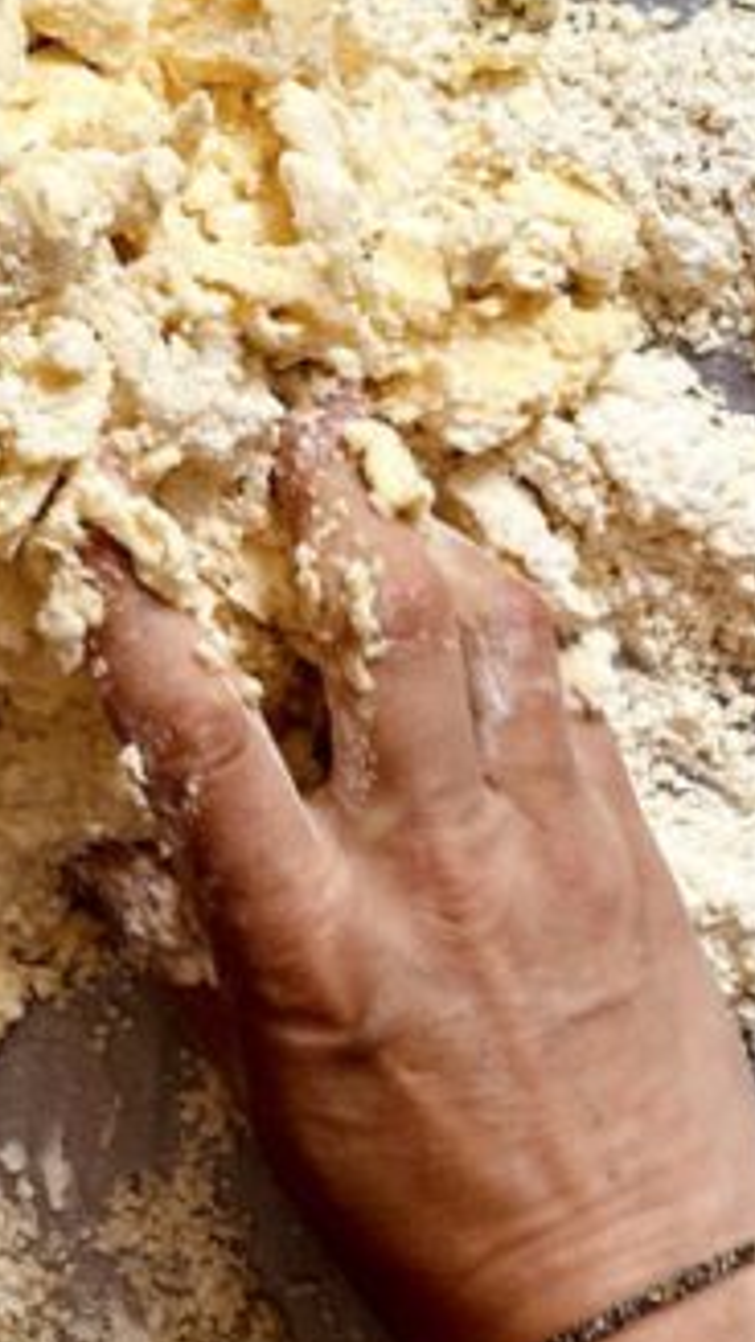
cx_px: -443
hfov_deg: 7.3
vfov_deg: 13.0
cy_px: 21
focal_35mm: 164
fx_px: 5835
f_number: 1.78
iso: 80
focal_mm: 6.86
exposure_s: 1/100
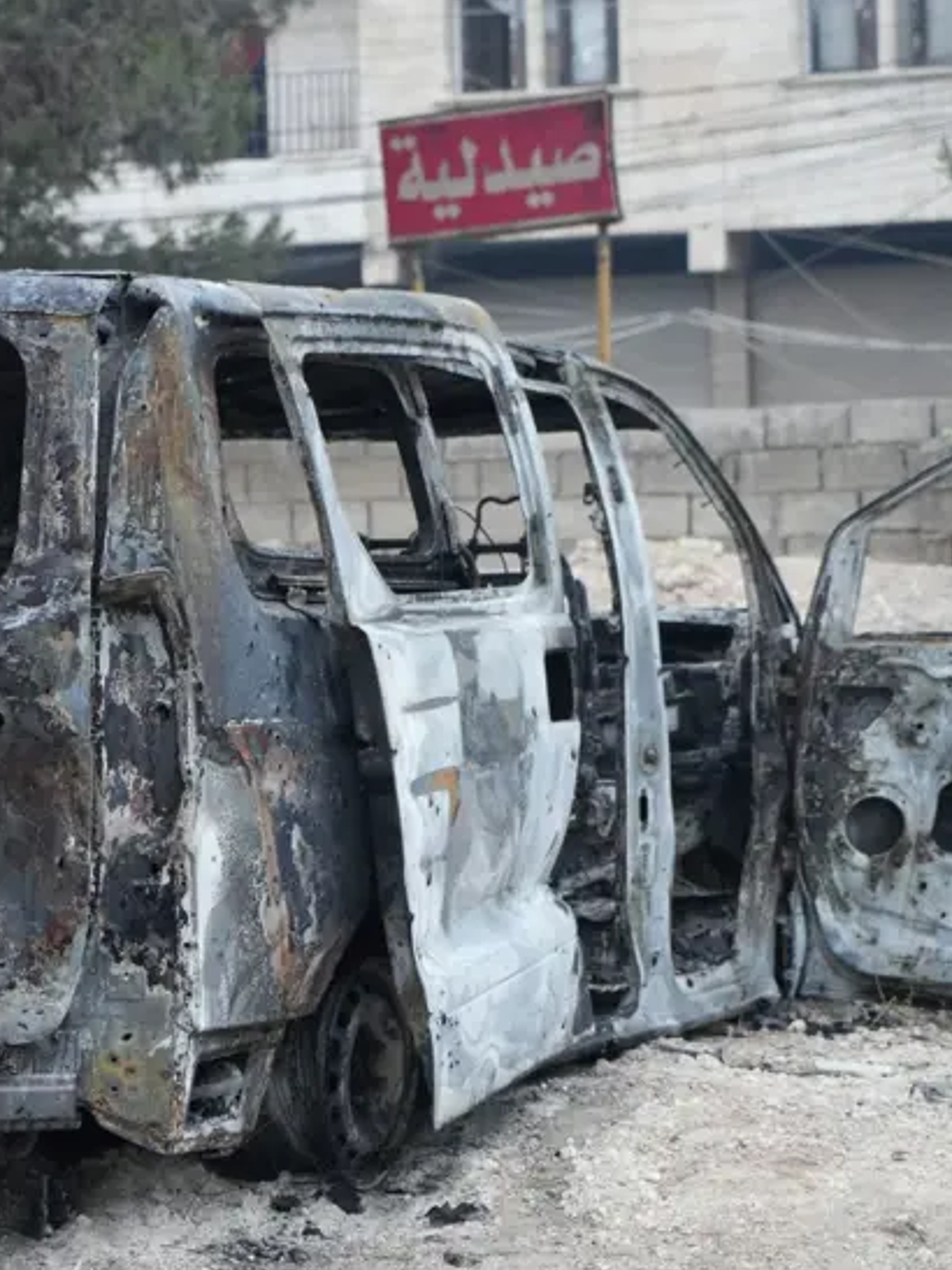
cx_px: 267
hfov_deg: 14.5
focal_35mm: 102
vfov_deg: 19.3
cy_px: 643
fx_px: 3742
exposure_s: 1/160
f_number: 4
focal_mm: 66
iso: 4000
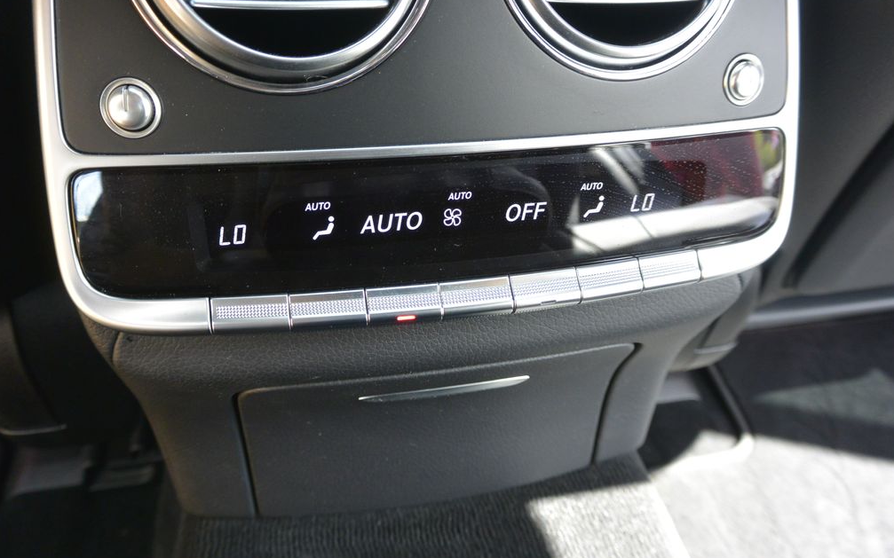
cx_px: 452
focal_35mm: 28
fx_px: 682
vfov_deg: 44.5
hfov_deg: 66.5
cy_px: 263
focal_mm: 10
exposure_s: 1/125
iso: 400
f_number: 3.5
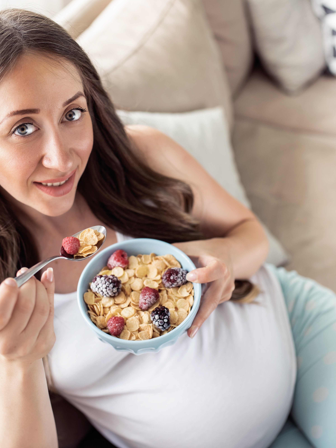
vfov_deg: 37.5
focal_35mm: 51
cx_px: 164
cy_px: 225
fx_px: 660
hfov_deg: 28.6
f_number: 2.2
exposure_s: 1/40
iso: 200
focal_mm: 35
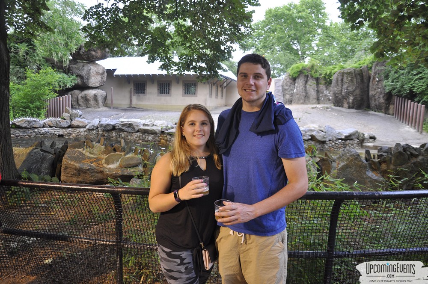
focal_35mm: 27
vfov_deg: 47.8
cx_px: 214
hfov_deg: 67.4
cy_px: 142
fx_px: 321
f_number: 3.5
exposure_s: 1/50
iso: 400
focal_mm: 18
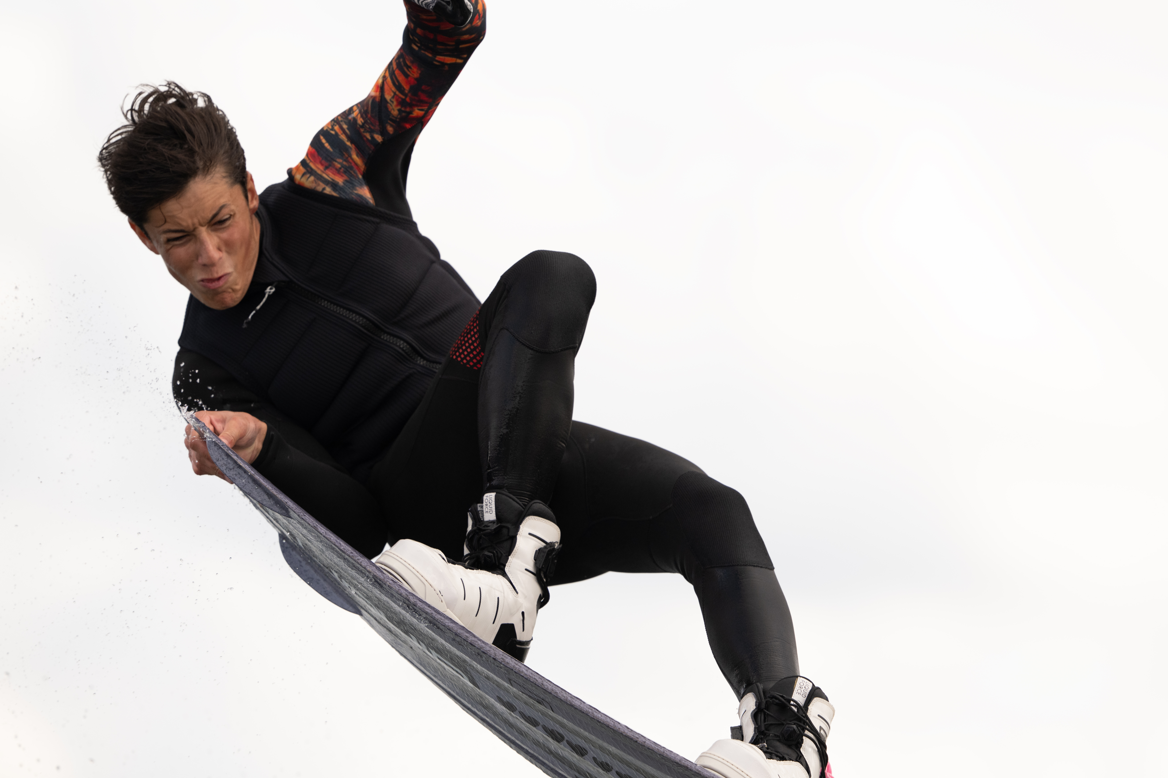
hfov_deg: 4.2
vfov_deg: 2.8
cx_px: 588
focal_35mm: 490
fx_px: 15896
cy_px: 454
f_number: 4.5
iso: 500
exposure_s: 1/2000
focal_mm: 400
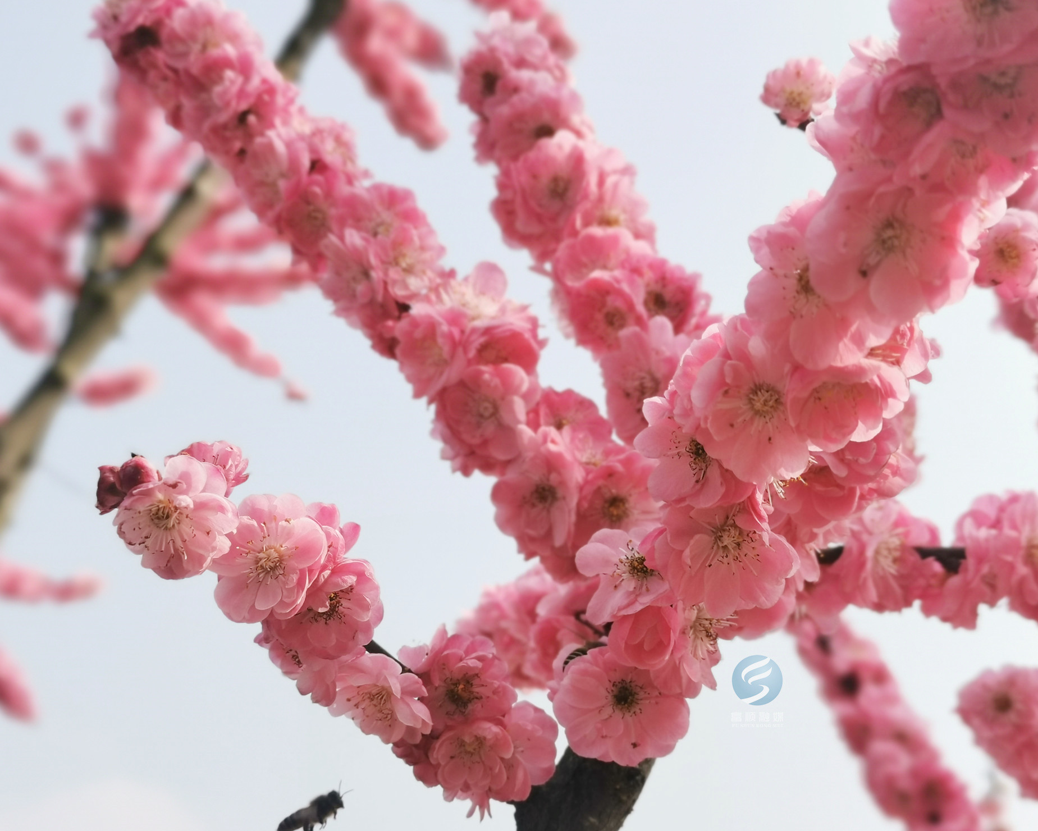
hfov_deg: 33.0
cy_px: 417
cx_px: 557
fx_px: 1751
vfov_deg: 26.7
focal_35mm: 57
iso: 50
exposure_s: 1/2137
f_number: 4
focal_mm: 5.58
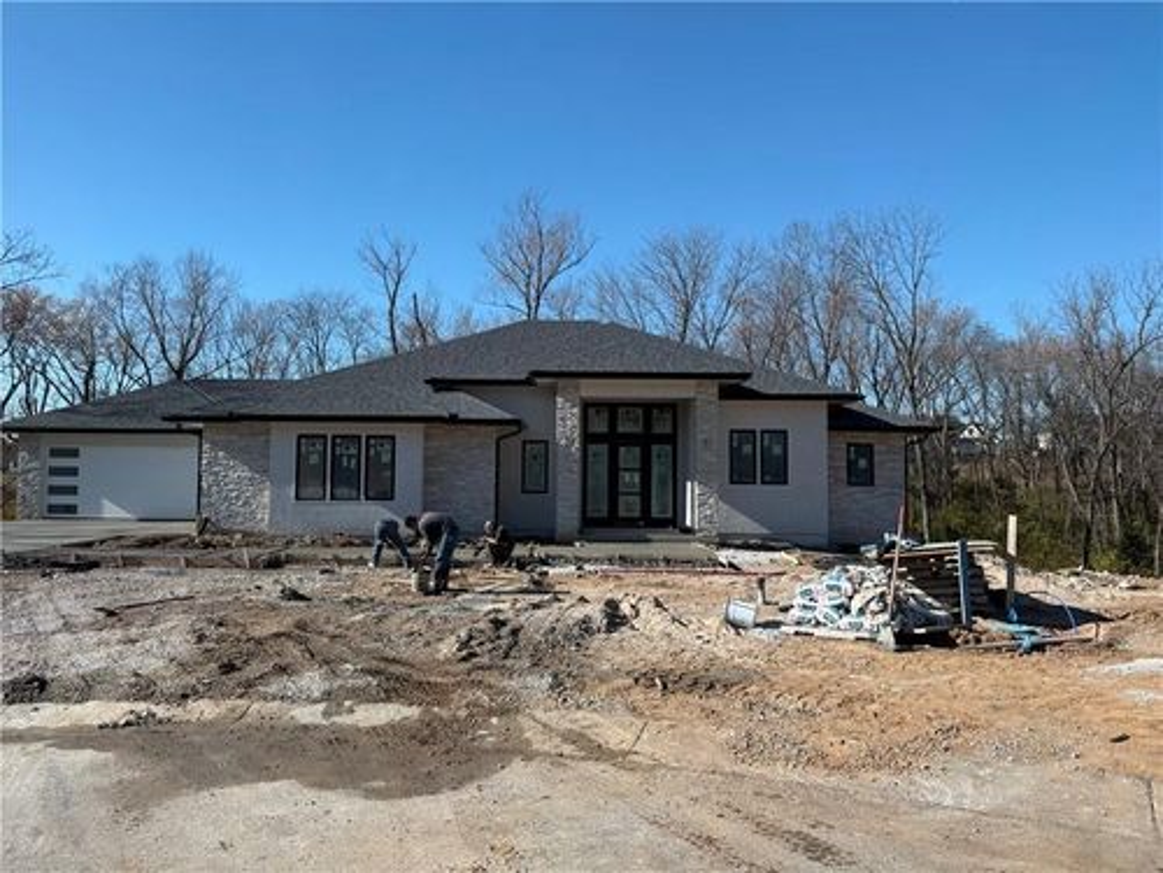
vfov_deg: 56.8
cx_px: 582
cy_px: 436
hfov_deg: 71.6
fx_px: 806
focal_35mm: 24
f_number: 1.78
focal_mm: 6.76
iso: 80
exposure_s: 1/598
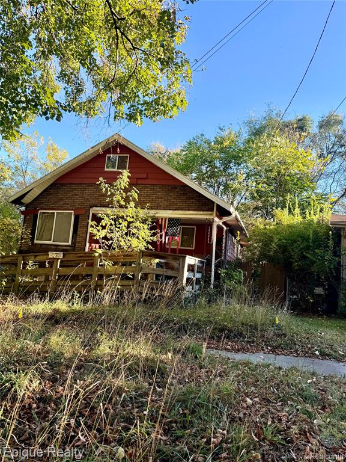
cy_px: 231
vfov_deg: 71.6
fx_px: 320
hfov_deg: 56.8
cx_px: 173
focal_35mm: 24
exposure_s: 1/689
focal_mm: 6.76
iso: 100
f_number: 1.78
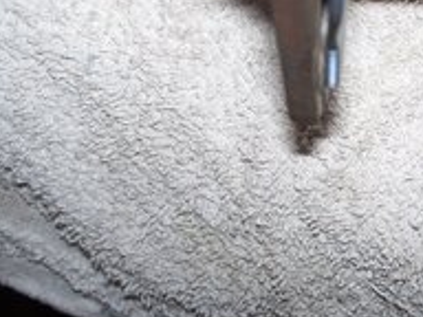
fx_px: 916
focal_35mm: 75
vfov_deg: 19.1
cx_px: 293
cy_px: 8
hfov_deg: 25.8
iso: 64
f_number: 2.8
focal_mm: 7.54
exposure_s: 1/60
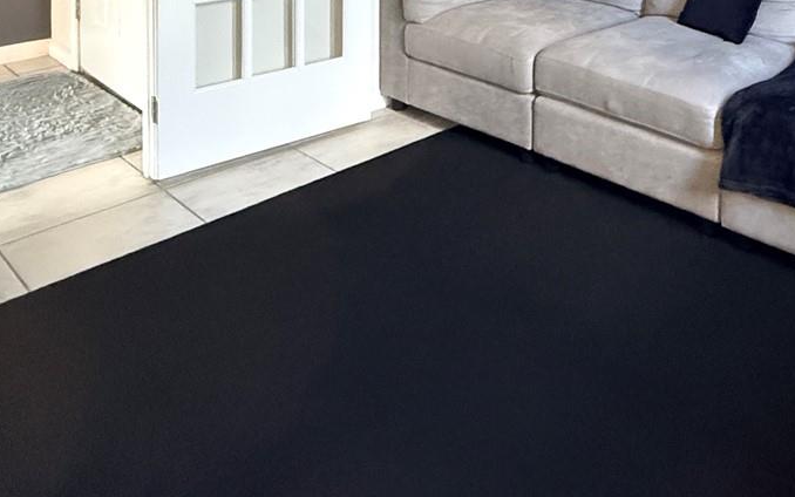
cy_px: -150
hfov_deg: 50.3
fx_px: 758
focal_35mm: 35
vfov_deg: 29.3
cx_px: 686
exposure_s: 1/60
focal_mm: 2.22
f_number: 2.2
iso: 800
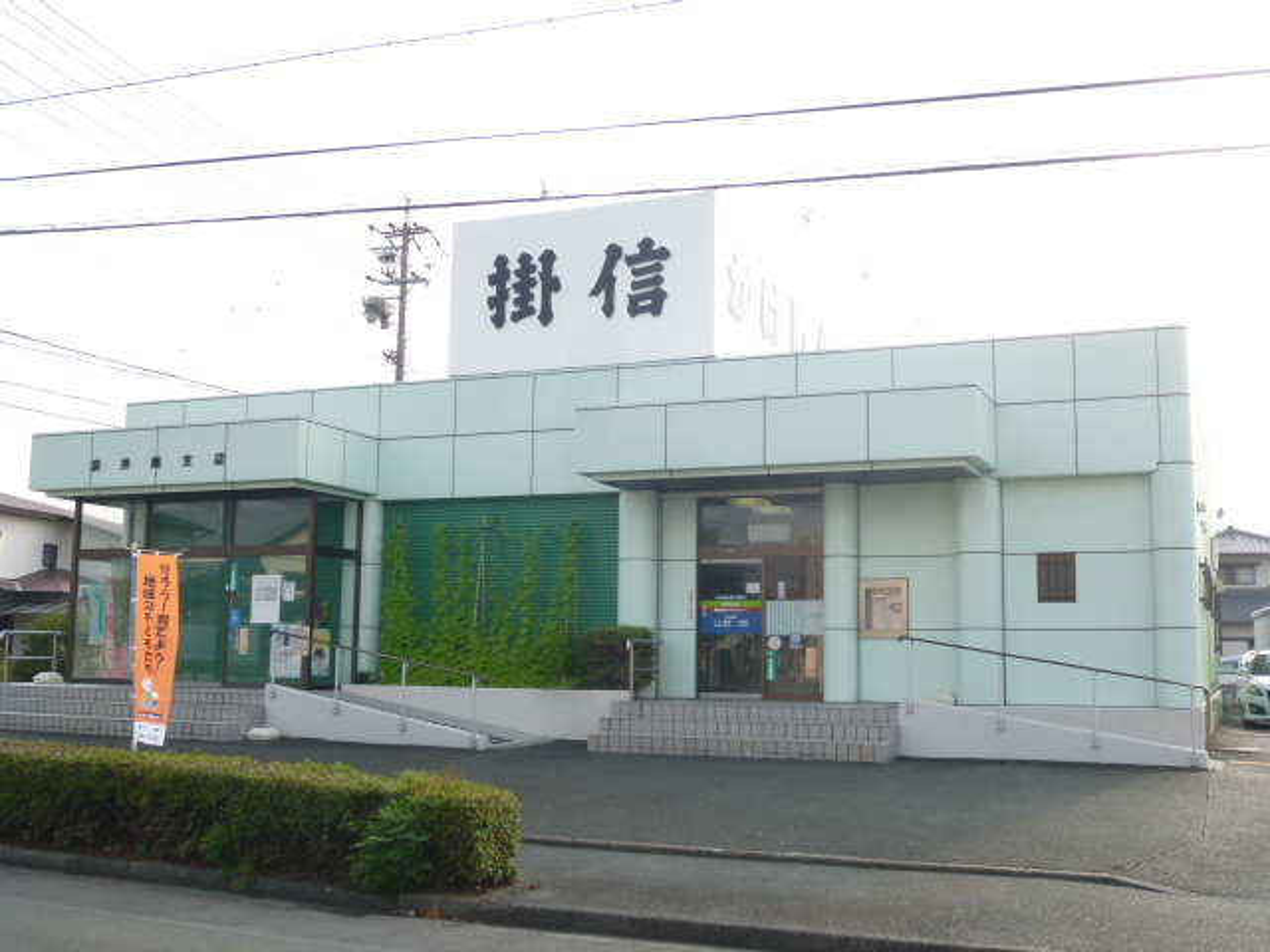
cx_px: 635
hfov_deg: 47.9
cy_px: 476
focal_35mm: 39
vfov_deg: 36.8
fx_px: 1431
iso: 100
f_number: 4
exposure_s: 1/320
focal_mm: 7
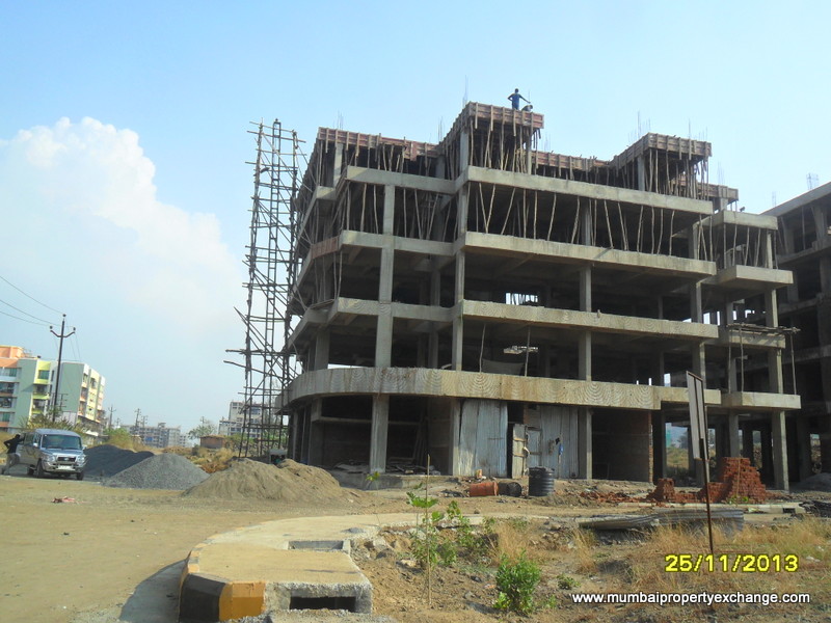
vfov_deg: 44.2
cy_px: 312
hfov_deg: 56.8
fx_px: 768
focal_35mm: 32
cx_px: 416
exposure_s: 1/750
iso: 100
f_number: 3.7
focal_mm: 5.7
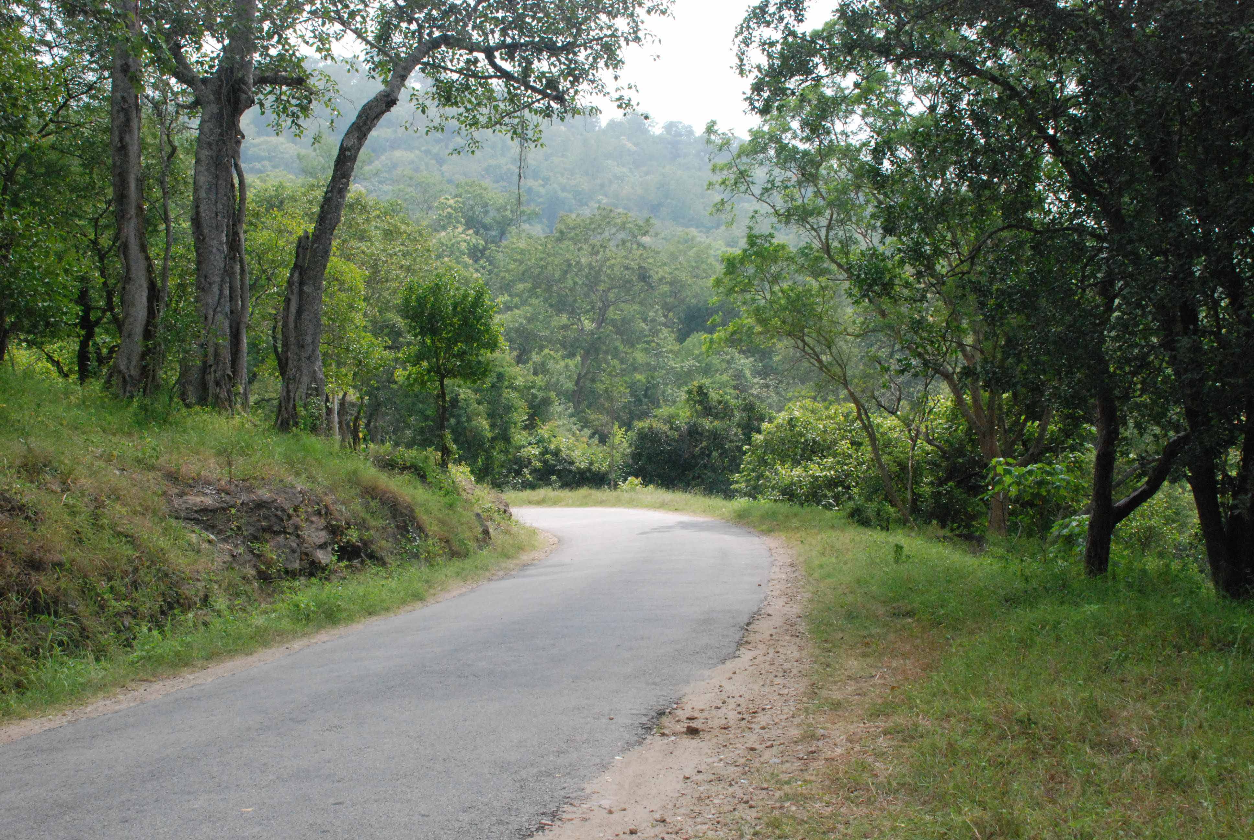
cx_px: 627
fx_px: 1360
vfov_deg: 34.3
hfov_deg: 49.5
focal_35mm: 39
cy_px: 420
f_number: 11
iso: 1600
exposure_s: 1/500
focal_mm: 26
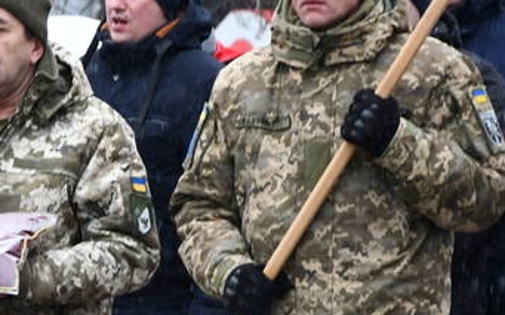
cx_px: 15
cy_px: 342
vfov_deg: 3.1
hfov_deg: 5.0
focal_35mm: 422
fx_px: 5807
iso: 800
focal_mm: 92
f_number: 5.6
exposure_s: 1/200
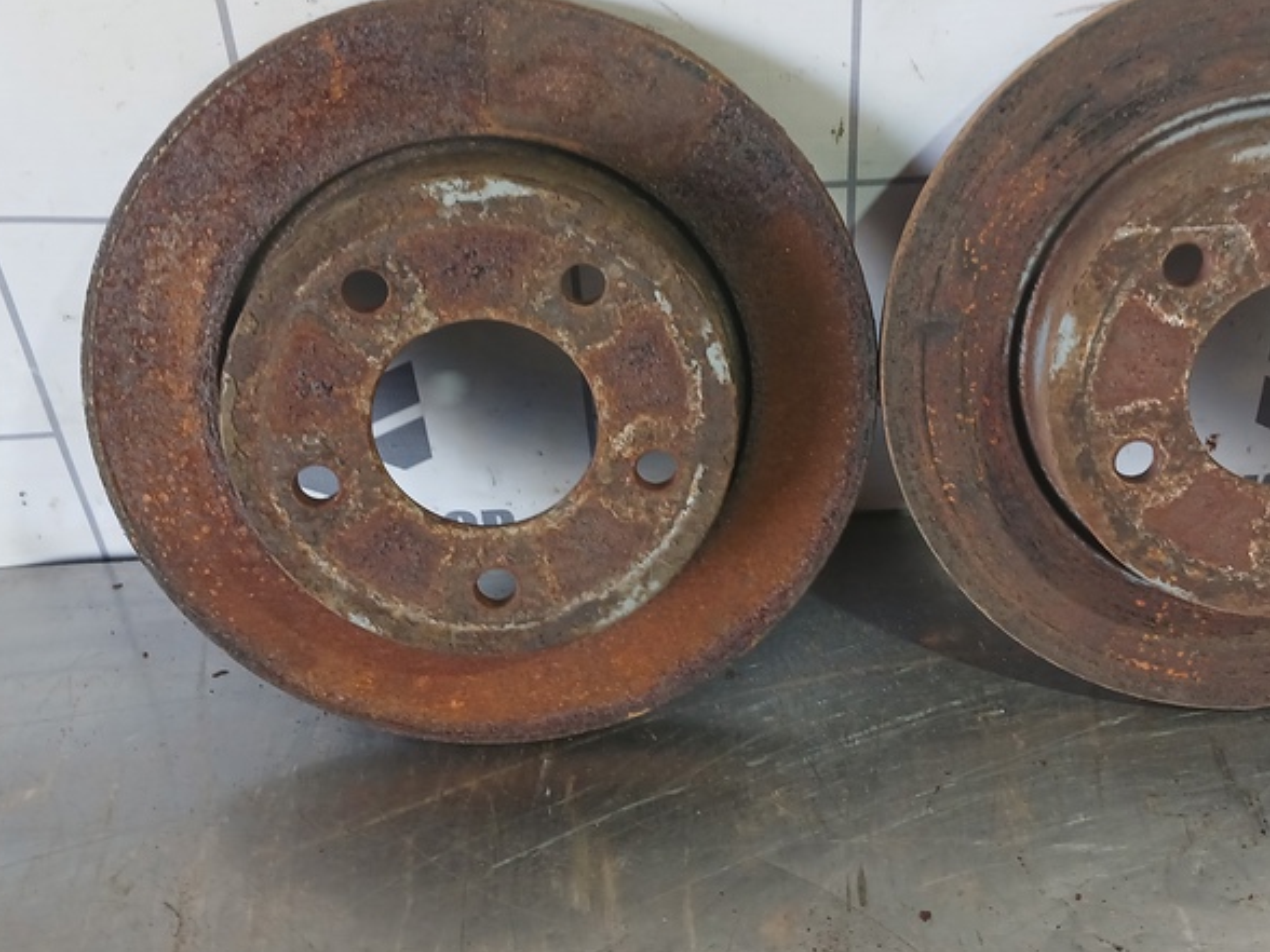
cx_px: 765
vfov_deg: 30.8
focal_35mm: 47
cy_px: 376
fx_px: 1724
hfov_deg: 40.2
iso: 125
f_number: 1.8
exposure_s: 1/50
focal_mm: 4
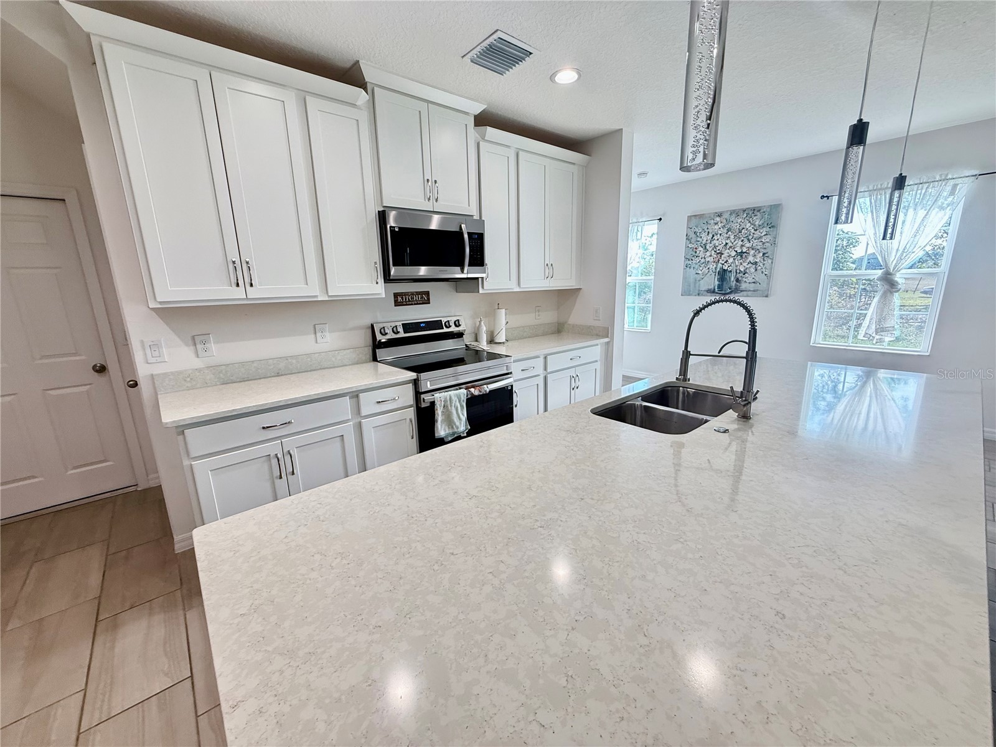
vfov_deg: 85.7
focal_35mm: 14
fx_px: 403
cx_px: 498
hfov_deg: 102.1
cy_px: 374
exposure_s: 1/120
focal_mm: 2.22
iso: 125
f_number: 2.2
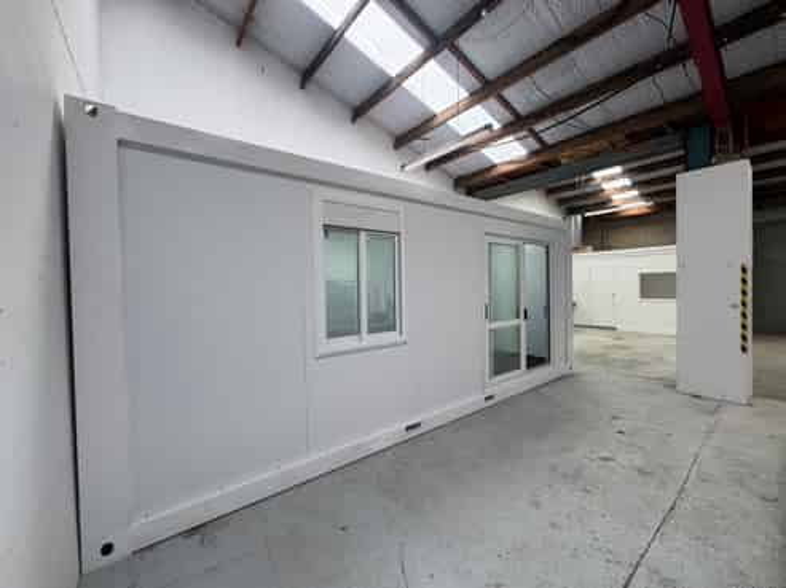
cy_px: 294
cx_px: 393
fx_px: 318
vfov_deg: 85.6
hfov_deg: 102.1
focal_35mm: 14
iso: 125
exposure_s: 1/99
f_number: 2.2
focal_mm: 2.22
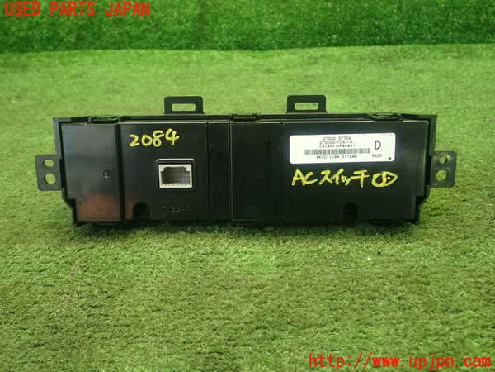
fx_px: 515
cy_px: 186
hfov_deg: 51.4
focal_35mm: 36
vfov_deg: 39.7
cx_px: 248
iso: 250
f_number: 2.5
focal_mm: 6.37
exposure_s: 1/40
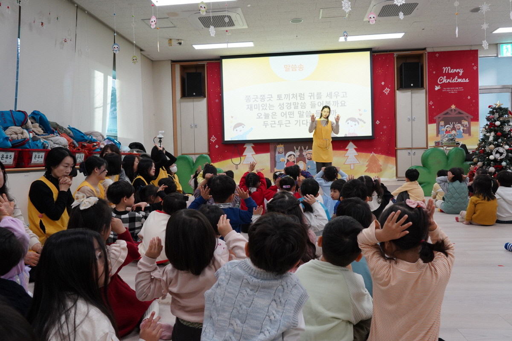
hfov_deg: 65.5
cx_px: 256
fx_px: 398
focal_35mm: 28
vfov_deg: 46.4
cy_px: 170
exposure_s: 1/125
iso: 2500
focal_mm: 28
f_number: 7.1
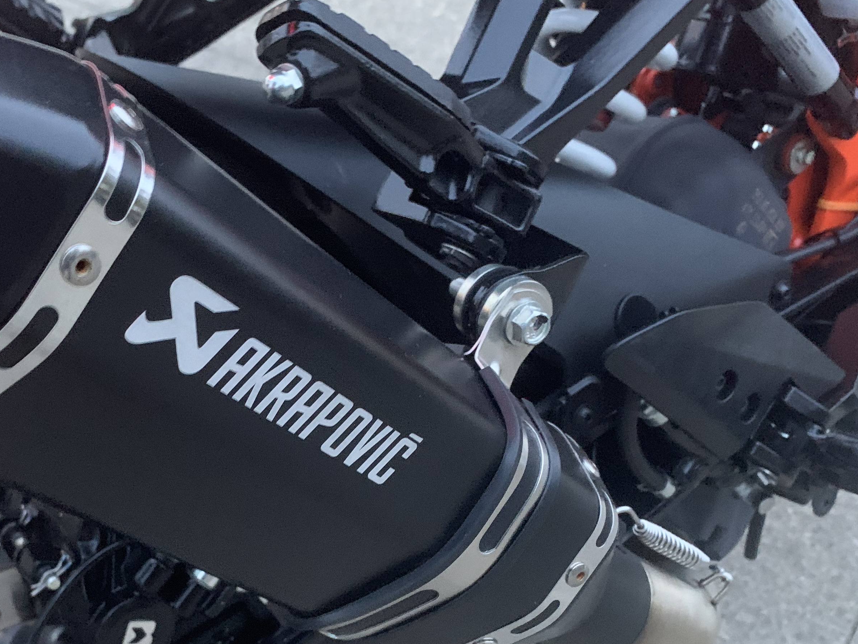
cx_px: 290
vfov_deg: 32.5
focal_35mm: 44
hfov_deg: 42.4
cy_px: 444
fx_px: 1091
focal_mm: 4.25
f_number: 1.8
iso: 640
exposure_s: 1/30
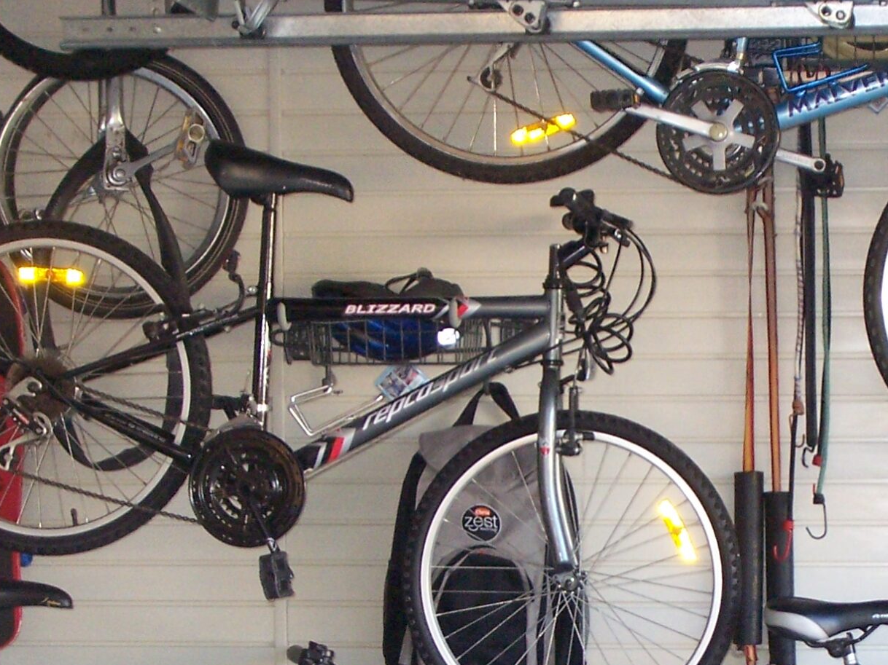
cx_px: 736
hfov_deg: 18.9
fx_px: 2642
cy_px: 629
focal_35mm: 103
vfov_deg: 14.2
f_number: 4
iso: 200
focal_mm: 8
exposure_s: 1/80
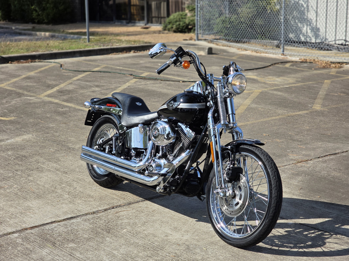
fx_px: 696
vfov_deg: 21.3
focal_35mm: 69
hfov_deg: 28.2
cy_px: 130
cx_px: 174
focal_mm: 7.9
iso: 50
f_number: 2.4
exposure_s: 1/1709
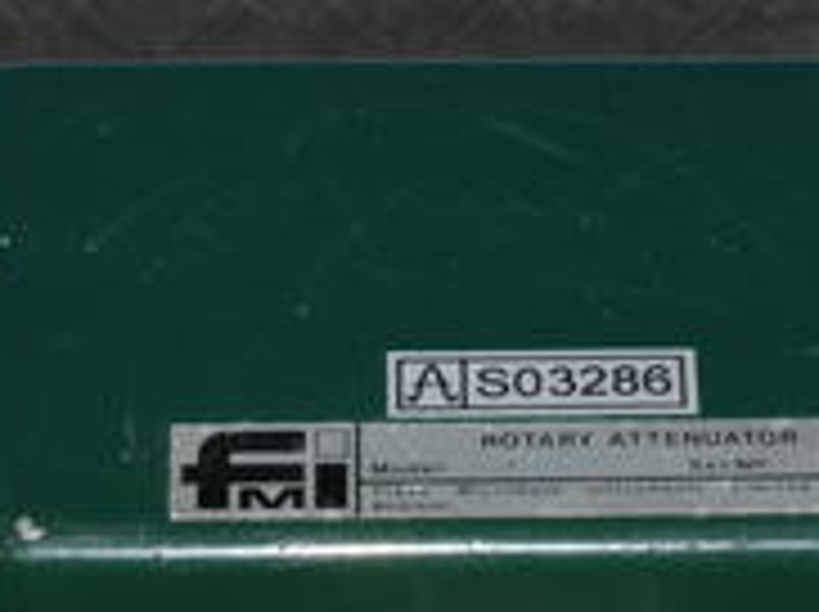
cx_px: 495
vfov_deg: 6.1
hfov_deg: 8.2
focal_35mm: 242
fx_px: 5718
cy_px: 603
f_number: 11
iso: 400
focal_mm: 55
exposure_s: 1/60
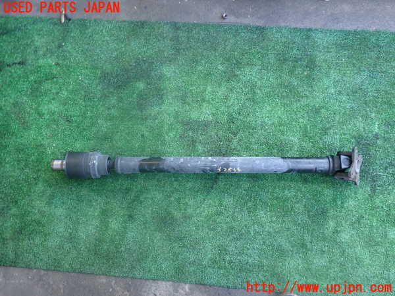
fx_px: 342
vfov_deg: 46.8
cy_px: 148
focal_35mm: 30
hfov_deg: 60.0
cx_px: 198
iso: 200
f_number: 2.3
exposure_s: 1/80
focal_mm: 5.4
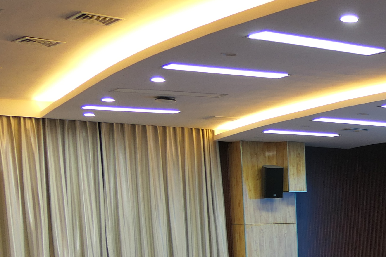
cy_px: 325
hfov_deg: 22.8
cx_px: 532
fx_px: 825
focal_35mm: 77
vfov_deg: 16.8
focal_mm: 8.8
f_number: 1.4
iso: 125
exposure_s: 1/60
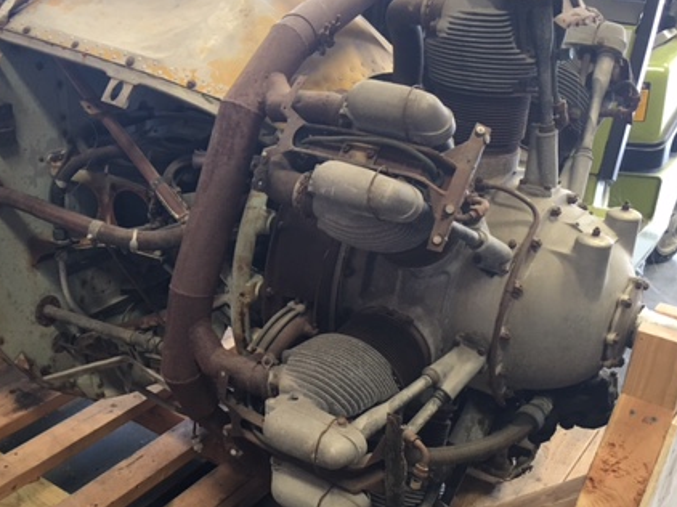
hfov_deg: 42.5
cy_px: 250
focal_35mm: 44
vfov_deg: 32.8
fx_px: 860
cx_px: 233
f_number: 2.2
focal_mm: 4.15
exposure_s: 1/30
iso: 100
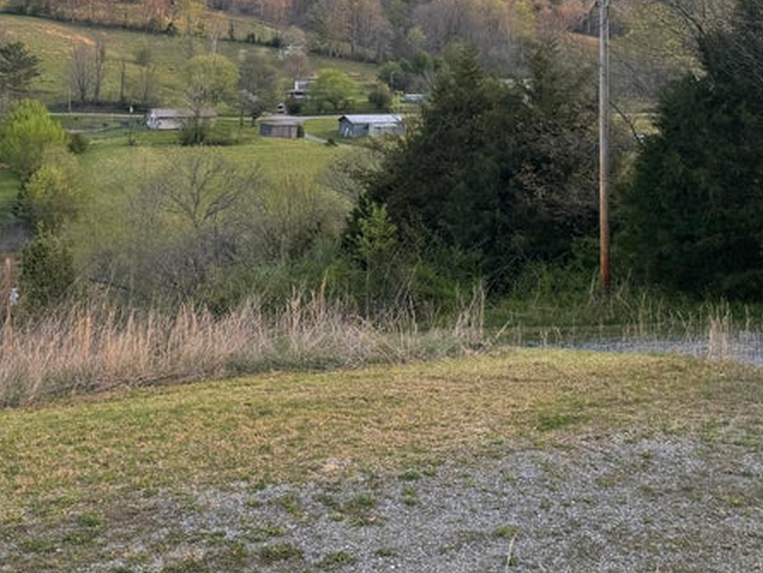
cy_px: 60
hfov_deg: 40.8
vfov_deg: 30.2
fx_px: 1014
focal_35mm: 46
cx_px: 268
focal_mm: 6.76
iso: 80
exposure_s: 1/765
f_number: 1.78
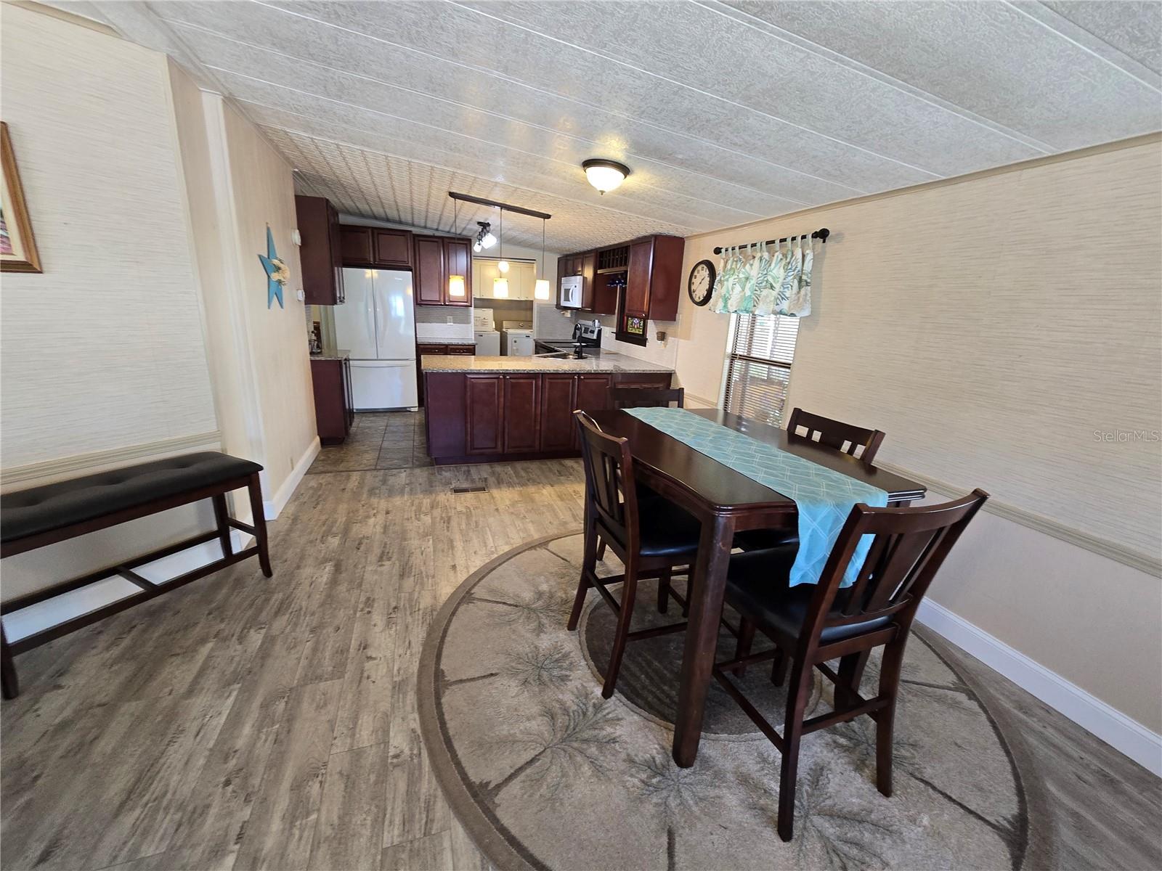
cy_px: 436
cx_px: 581
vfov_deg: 89.9
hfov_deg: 106.2
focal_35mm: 13
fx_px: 436
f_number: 2.2
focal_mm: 2.2
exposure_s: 1/60
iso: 250
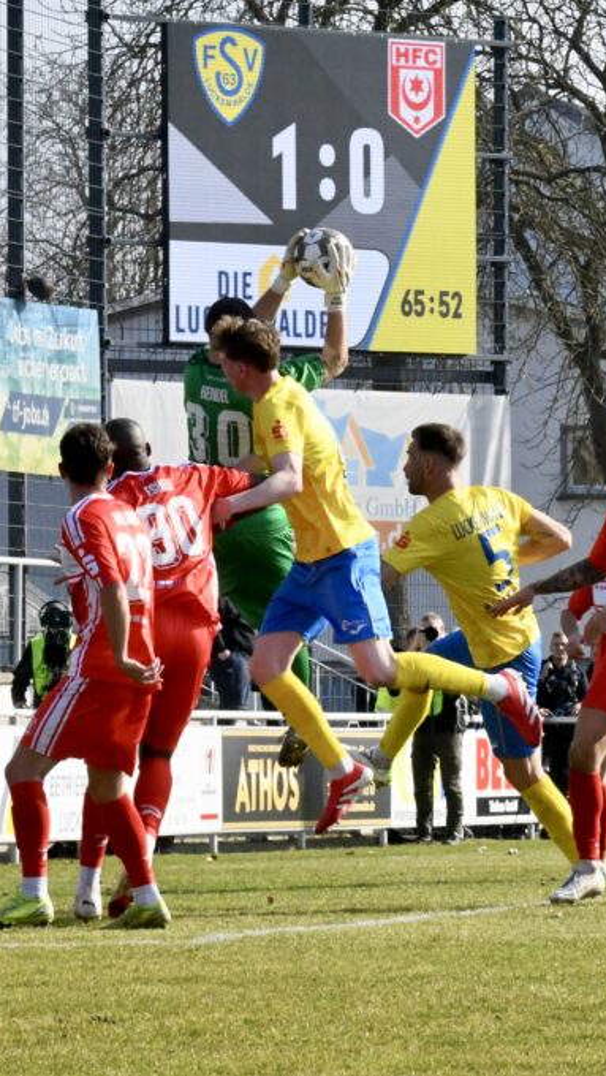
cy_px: 539
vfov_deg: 10.5
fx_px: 5850
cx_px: -38
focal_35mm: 205
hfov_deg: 5.9
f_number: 20
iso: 8000
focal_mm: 130
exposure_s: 1/1600
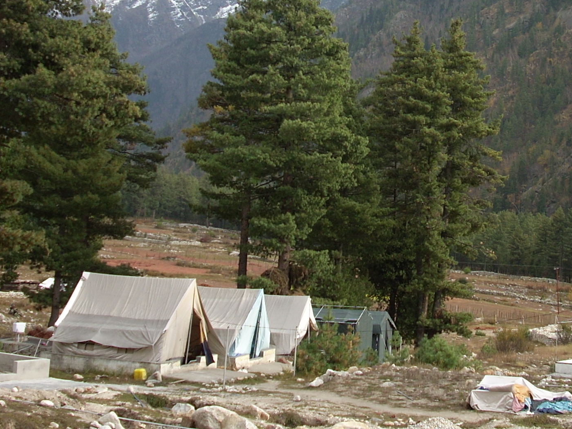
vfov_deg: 21.1
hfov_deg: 28.1
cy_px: 41
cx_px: 432
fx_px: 1124
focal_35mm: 68
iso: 64
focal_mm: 6.2
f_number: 2.8
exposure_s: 1/310
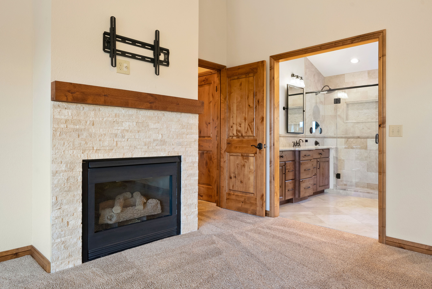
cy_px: 144
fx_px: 276
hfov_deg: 76.1
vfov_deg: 55.2
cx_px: 216
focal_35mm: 23
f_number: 9
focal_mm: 23
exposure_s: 1/5
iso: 640
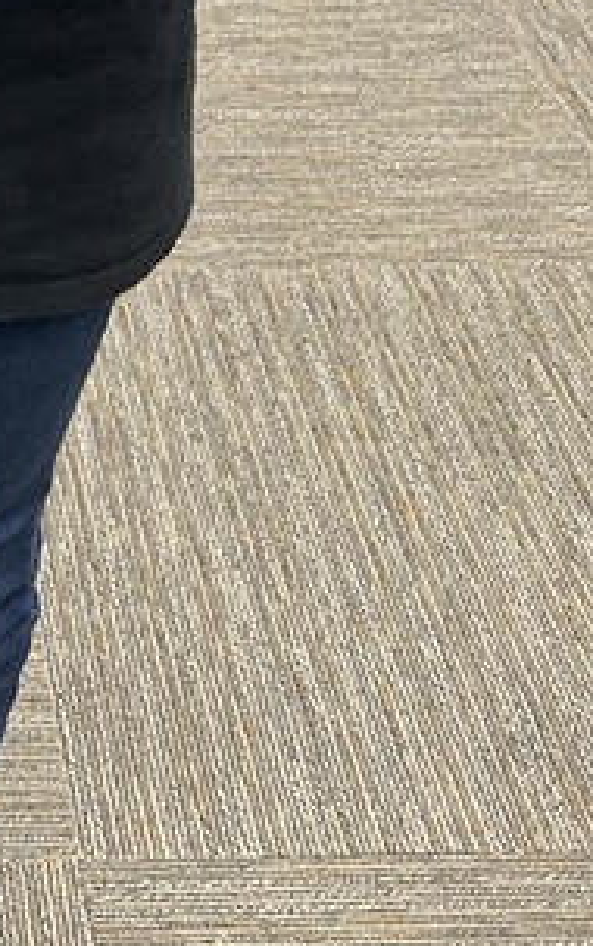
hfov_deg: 13.3
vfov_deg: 18.5
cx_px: -293
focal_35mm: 93
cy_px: -640
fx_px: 2399
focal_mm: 5.7
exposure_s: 1/63
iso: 125
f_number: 1.5
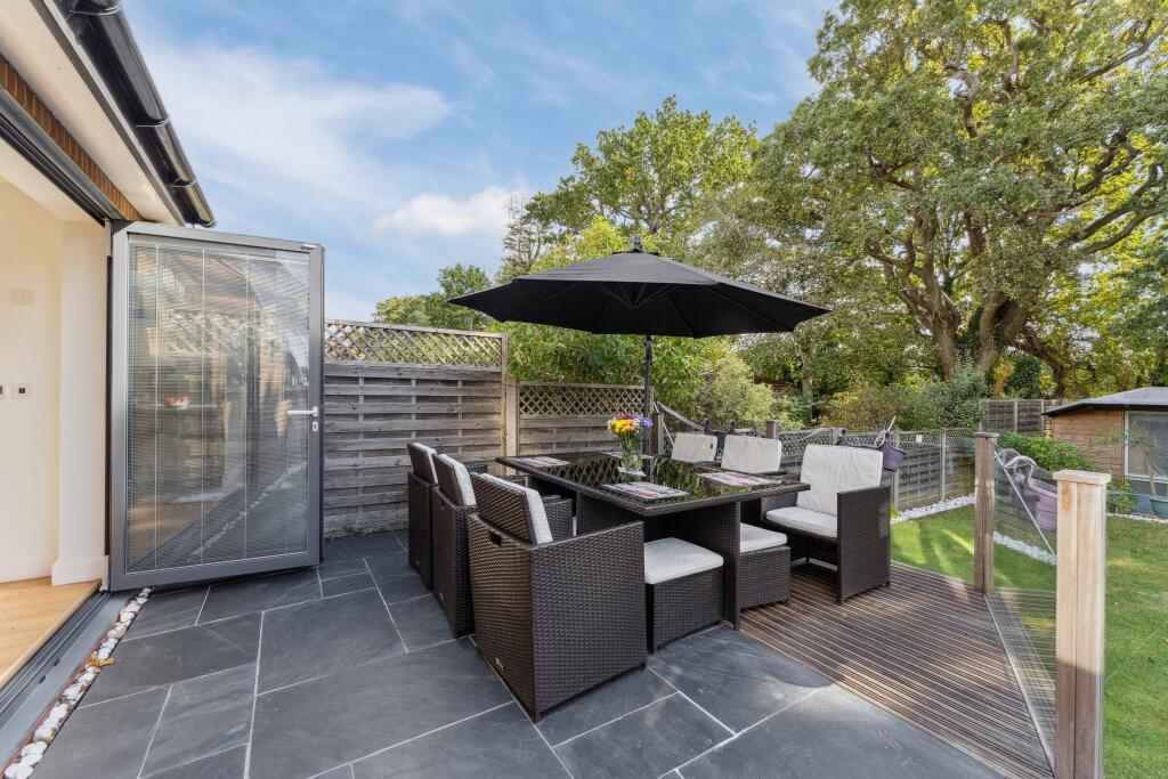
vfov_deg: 81.2
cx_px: 584
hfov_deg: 104.2
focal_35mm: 14
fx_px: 454
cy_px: 390
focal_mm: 14
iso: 250
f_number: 9
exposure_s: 1/60
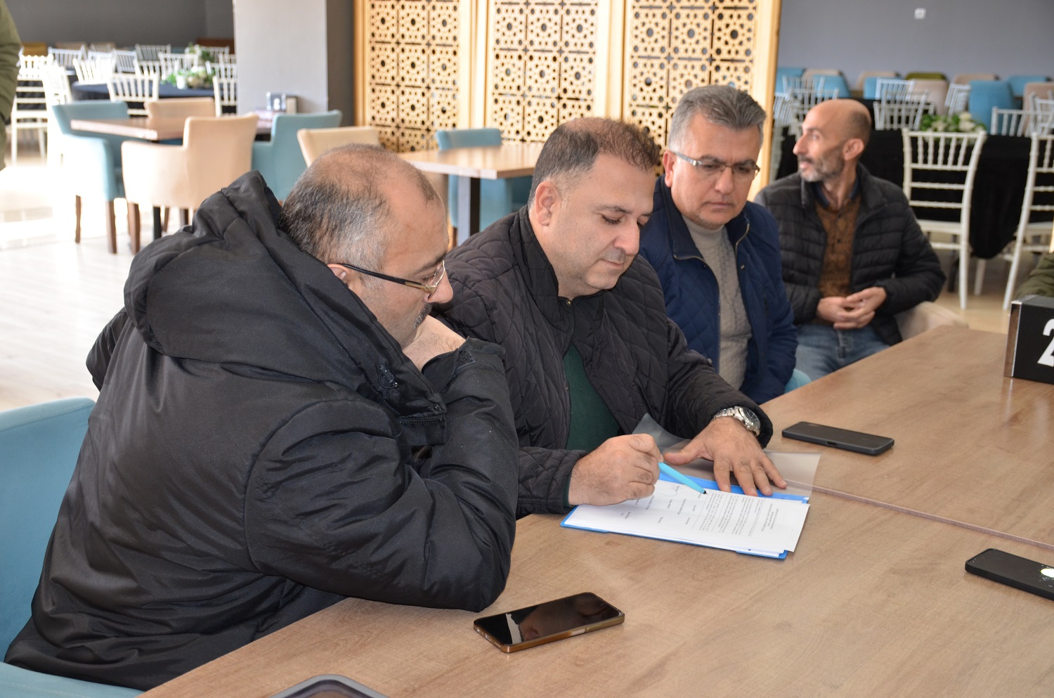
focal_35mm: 48
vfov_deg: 27.9
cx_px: 527
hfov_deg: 41.2
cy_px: 349
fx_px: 1402
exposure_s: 1/60
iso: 500
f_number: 4
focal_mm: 32
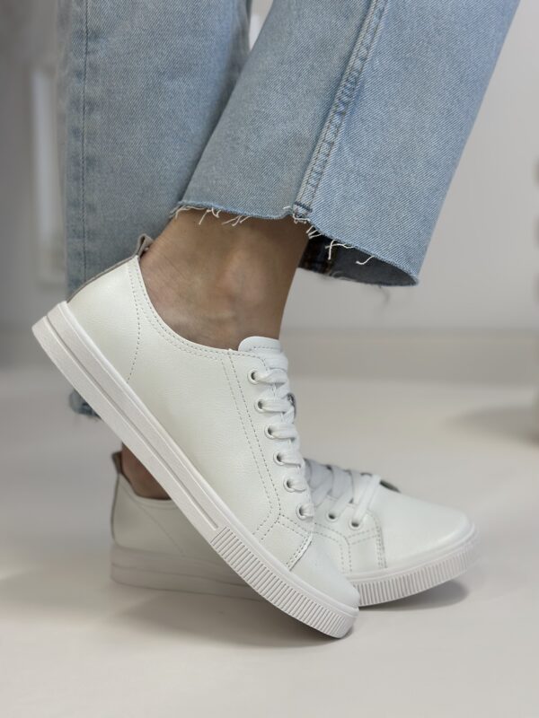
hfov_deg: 30.3
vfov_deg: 39.7
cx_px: 270
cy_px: 359
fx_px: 997
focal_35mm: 48
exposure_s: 1/161
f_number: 1.78
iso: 125
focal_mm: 6.86
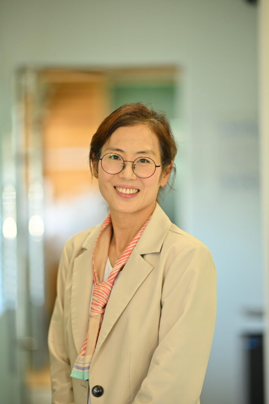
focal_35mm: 105
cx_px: 134
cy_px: 202
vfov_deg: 19.5
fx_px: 1176
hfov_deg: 13.0
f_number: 1.4
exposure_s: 1/80
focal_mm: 105
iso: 64
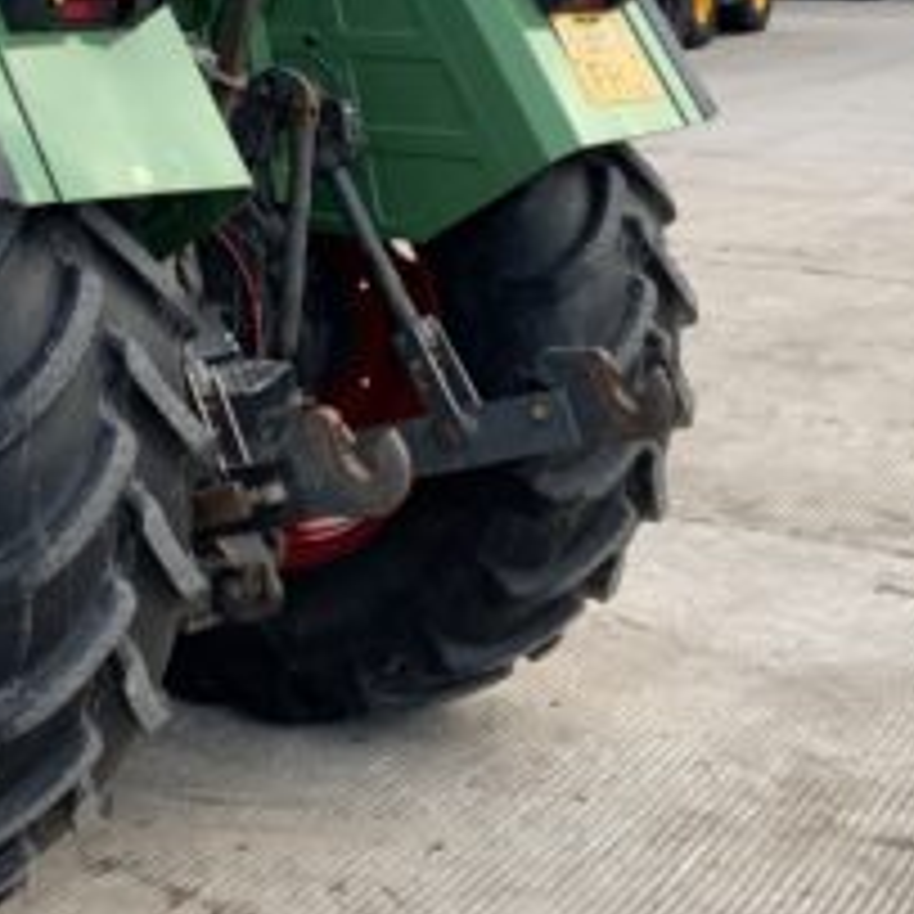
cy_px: 131
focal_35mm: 81
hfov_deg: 20.8
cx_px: 45
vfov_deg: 21.0
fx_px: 2420
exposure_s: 1/391
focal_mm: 3
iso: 16
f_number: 1.8
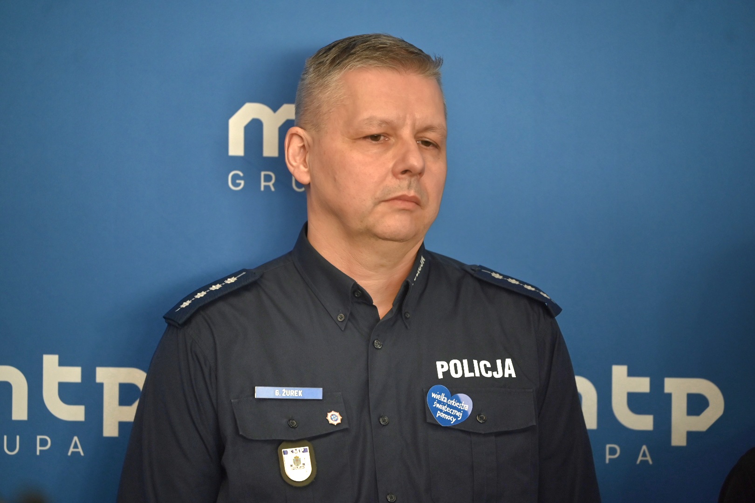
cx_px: 378
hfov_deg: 11.4
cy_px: 252
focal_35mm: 180
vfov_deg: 7.6
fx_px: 3775
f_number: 2.8
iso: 900
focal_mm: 180
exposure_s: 1/400
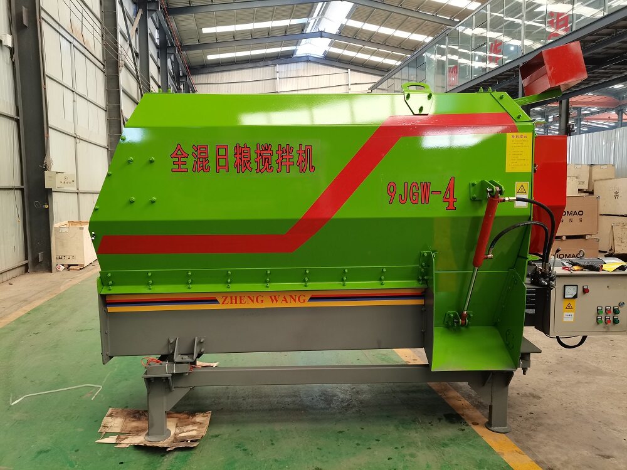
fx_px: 471
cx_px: 314
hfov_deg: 67.3
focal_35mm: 26
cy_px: 235
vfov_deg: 53.1
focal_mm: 5.58
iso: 200
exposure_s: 1/120
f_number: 1.8
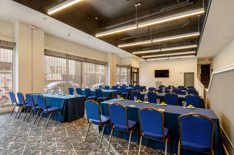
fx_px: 117
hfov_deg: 90.1
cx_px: 117
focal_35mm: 18
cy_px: 78
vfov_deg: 67.2
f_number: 11
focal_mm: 12
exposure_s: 1/6
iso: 400
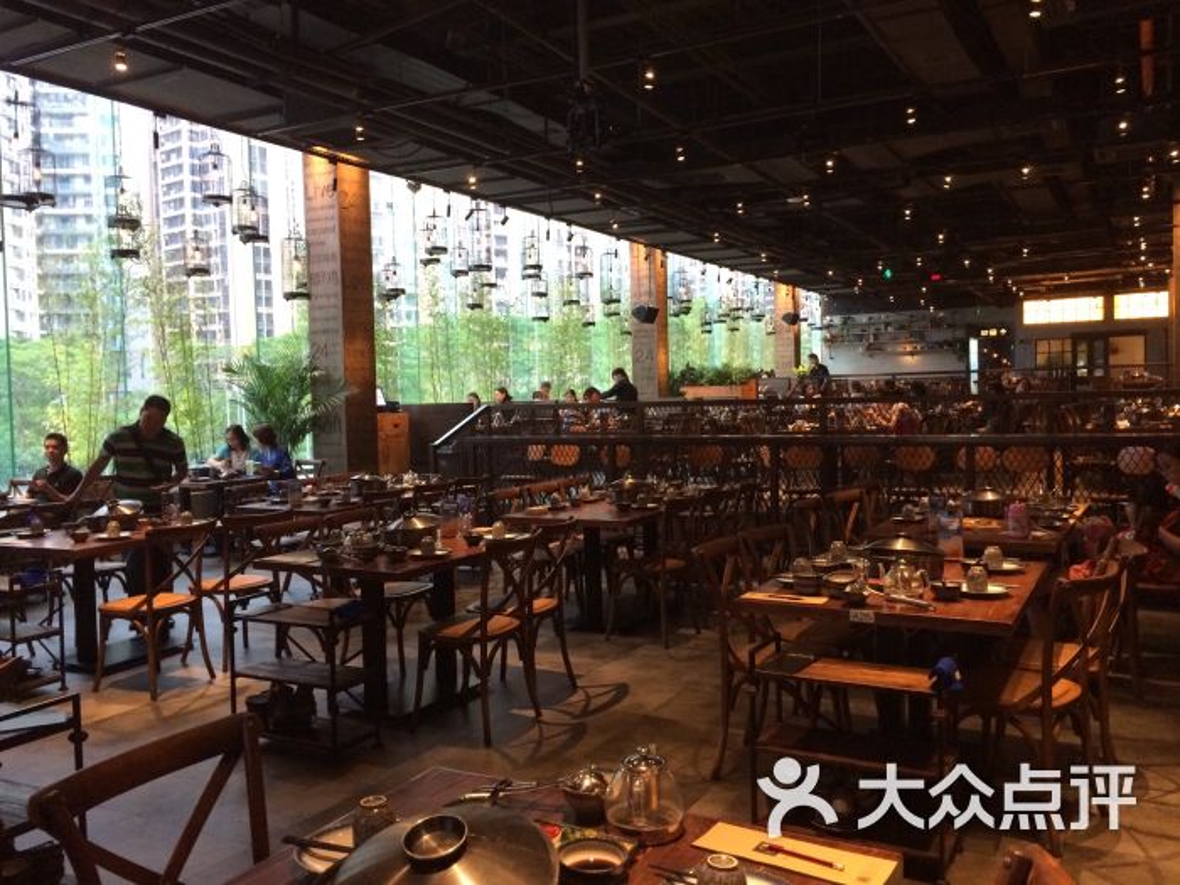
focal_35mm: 29
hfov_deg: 61.7
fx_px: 989
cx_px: 590
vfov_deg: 48.2
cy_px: 442
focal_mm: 4.15
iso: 250
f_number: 2.2
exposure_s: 1/30
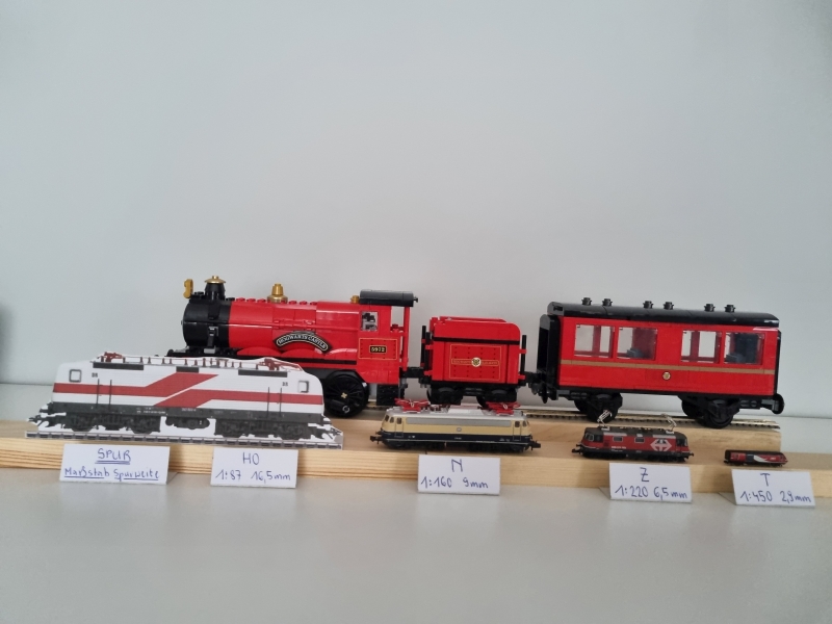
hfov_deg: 67.3
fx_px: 625
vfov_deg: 53.1
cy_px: 312
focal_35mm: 26
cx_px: 416
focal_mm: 5.4
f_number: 1.8
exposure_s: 1/50
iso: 640
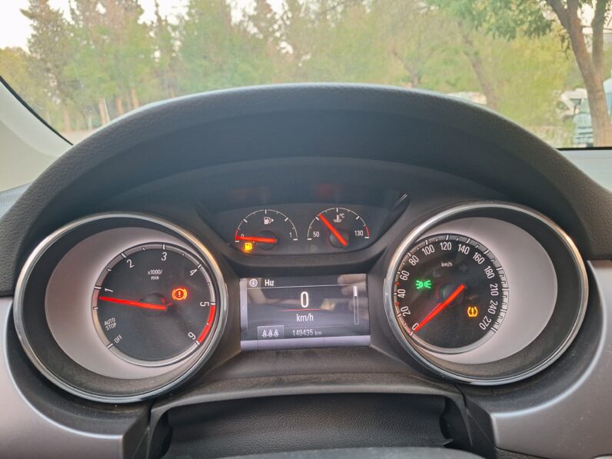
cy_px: 230
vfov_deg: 58.9
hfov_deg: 73.9
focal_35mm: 23
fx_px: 407
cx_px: 306
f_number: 1.8
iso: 320
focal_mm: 5.54
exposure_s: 1/25
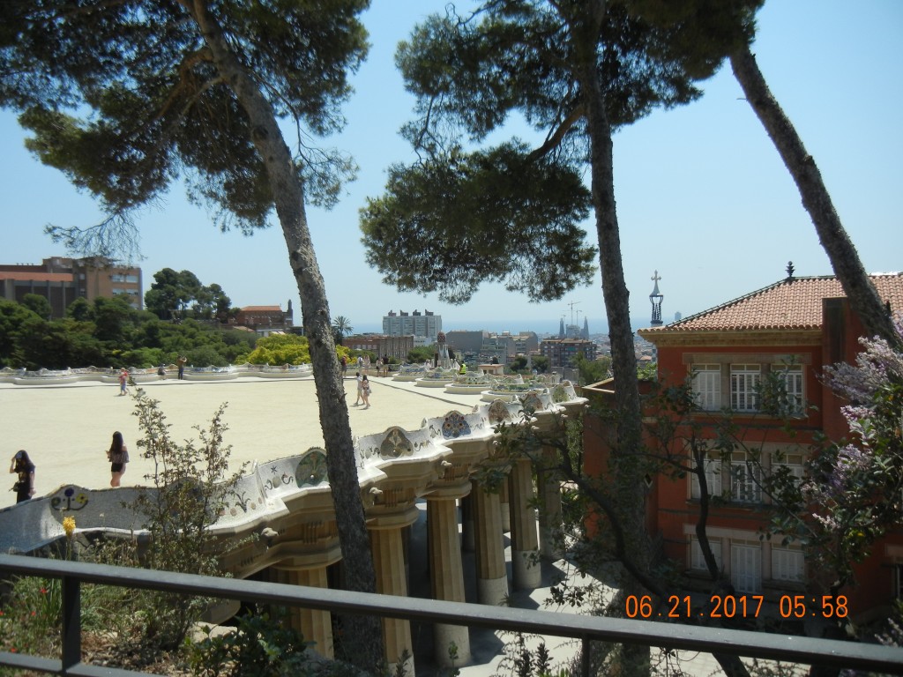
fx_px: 783
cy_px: 338
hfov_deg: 60.0
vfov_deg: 46.8
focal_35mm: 30
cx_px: 452
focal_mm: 5.4
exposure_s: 1/479
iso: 160
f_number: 7
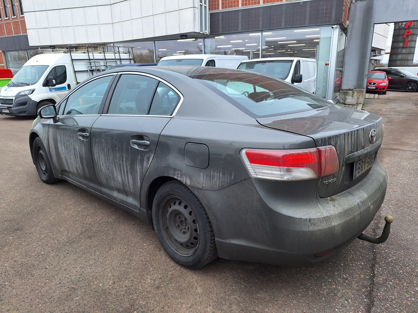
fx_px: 278
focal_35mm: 23
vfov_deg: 58.9
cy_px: 156
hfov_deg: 73.9
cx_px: 209
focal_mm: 5.54
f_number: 1.8
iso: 40
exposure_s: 1/239
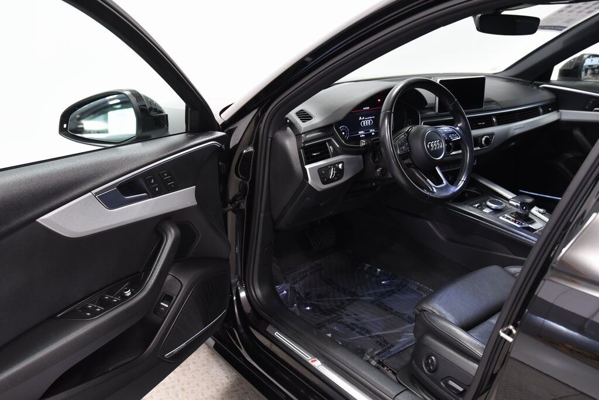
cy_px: 200
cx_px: 300
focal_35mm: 34
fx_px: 566
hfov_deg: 55.8
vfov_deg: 38.9
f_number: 5
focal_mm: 34
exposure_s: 1/20
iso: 1600
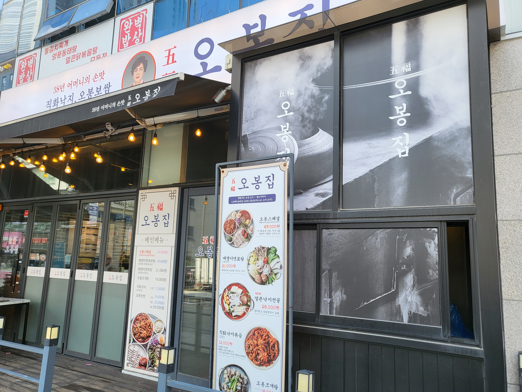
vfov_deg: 53.1
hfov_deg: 67.3
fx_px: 392
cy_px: 196
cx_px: 261
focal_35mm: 26
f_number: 1.8
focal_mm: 4.25
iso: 50
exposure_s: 1/571
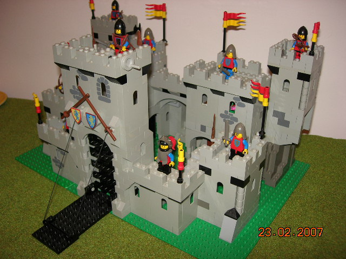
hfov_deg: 49.0
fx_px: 380
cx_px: 173
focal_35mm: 38
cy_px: 130
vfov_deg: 37.7
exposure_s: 1/60.1
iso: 64
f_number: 2.8
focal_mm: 7.8
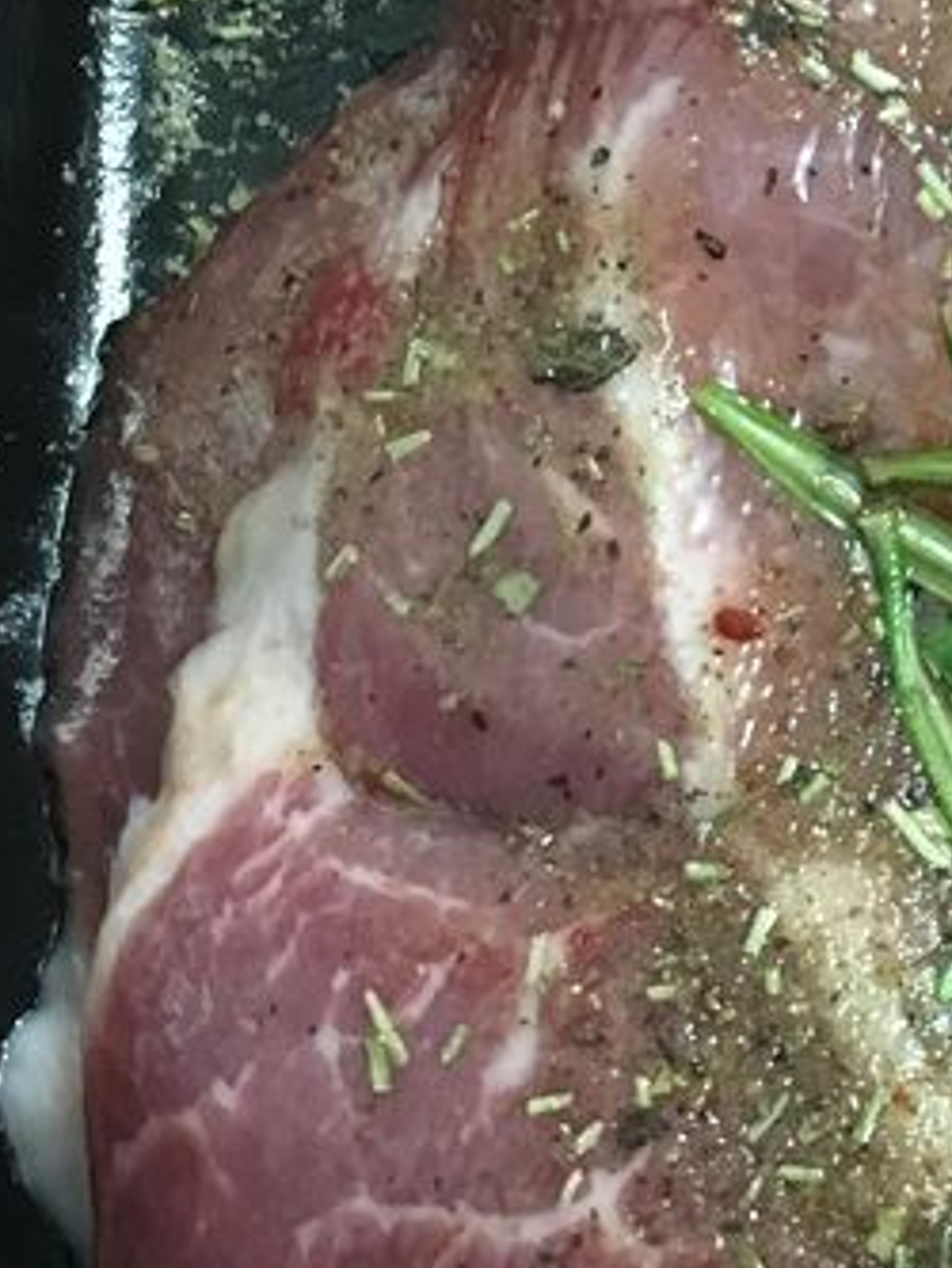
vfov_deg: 22.3
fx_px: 3188
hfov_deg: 15.9
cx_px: 1314
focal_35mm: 87
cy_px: 308
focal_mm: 4.15
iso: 250
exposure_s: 1/17
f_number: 2.2
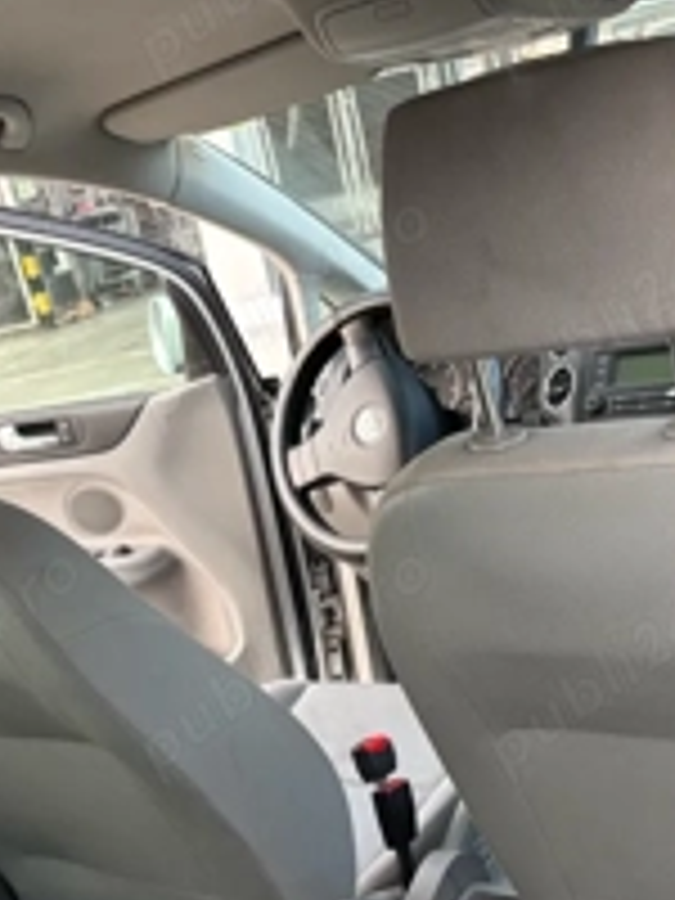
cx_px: 374
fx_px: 1352
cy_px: 716
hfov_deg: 28.0
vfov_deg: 35.7
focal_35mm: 52
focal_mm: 5.96
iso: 125
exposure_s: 1/75
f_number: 1.6
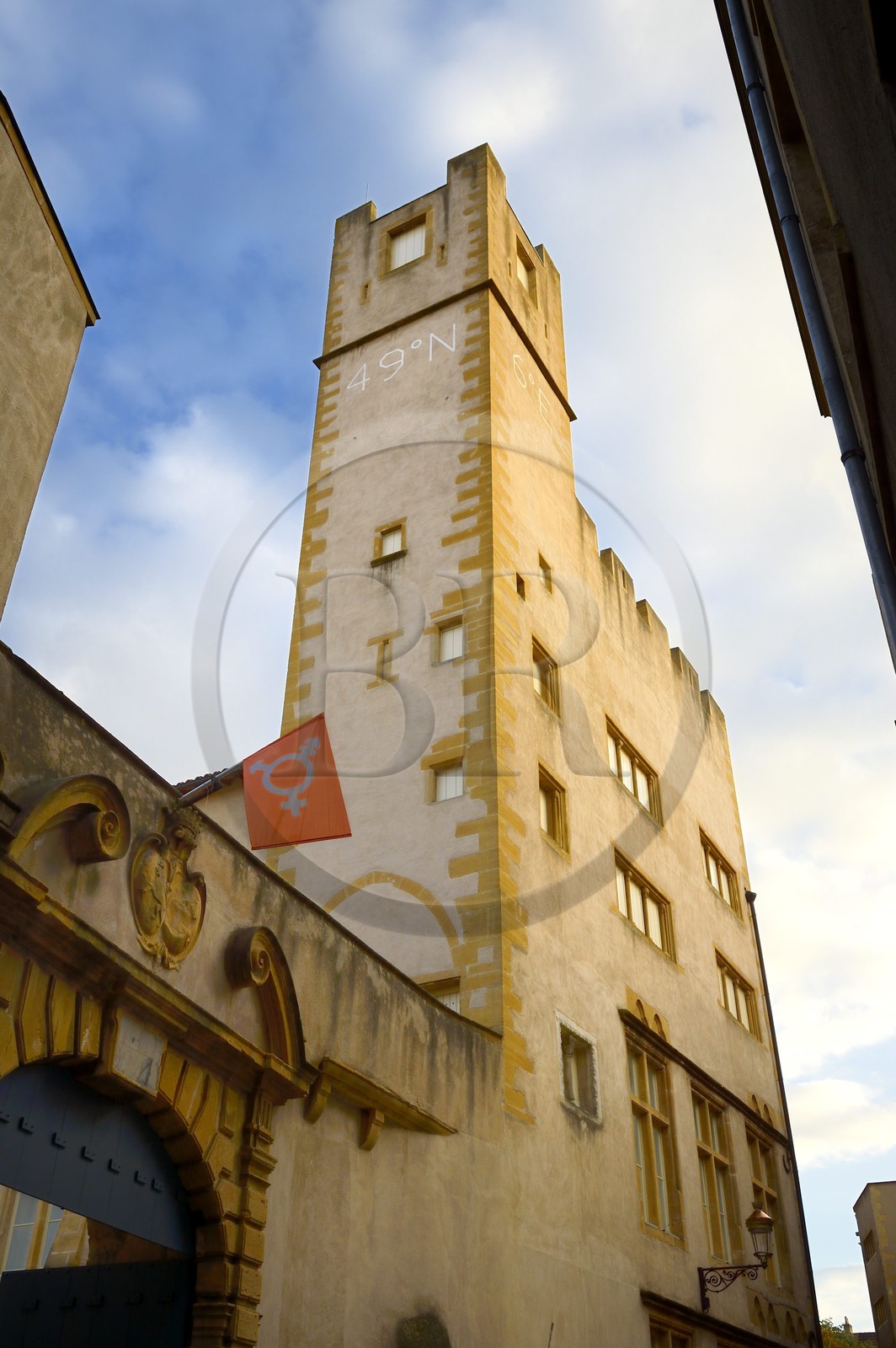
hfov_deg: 41.0
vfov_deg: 58.8
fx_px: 1197
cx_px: 448
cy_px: 674
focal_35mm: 32
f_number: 10
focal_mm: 32
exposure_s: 1/200
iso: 400
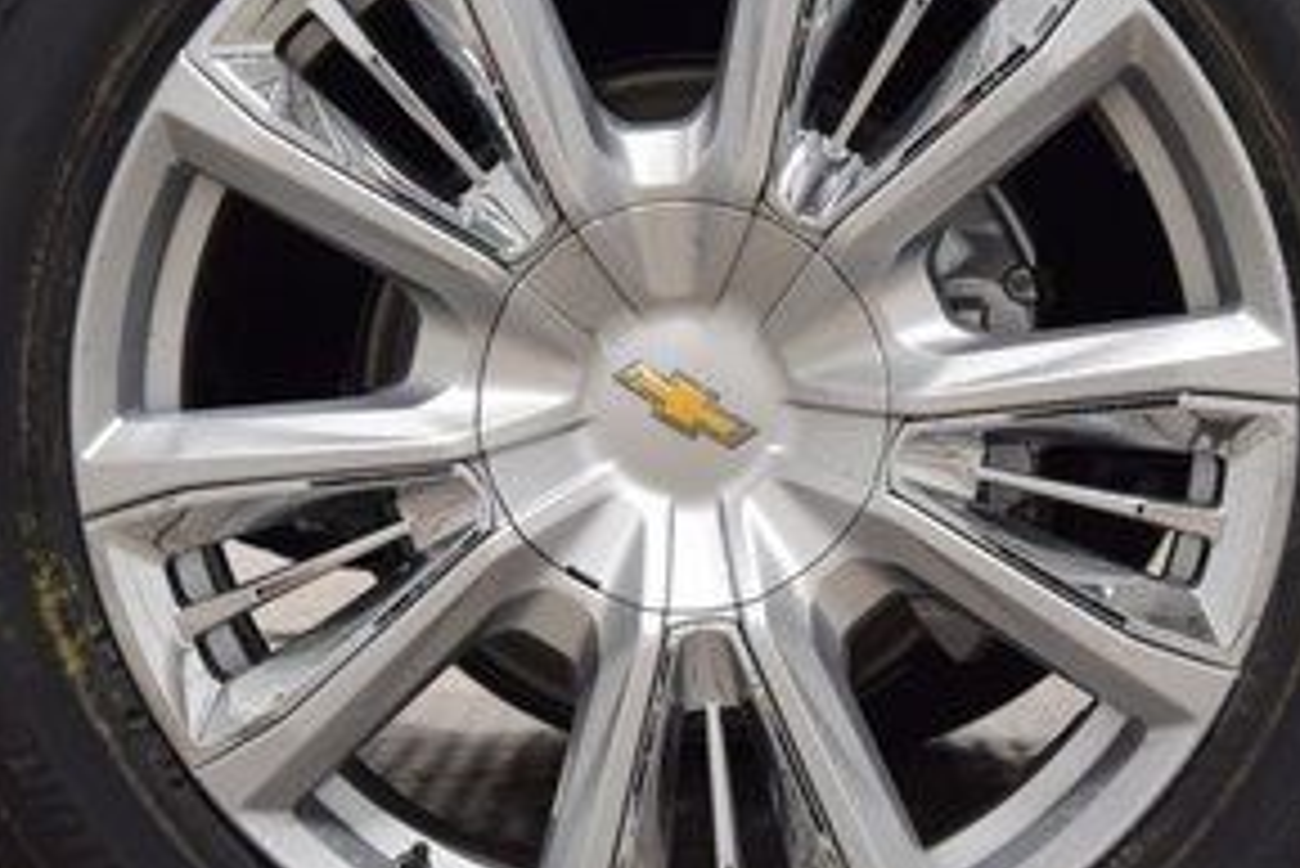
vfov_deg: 11.8
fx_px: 4195
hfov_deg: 17.6
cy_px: 358
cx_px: 715
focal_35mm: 116
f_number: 6.3
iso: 500
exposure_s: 1/15
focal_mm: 35
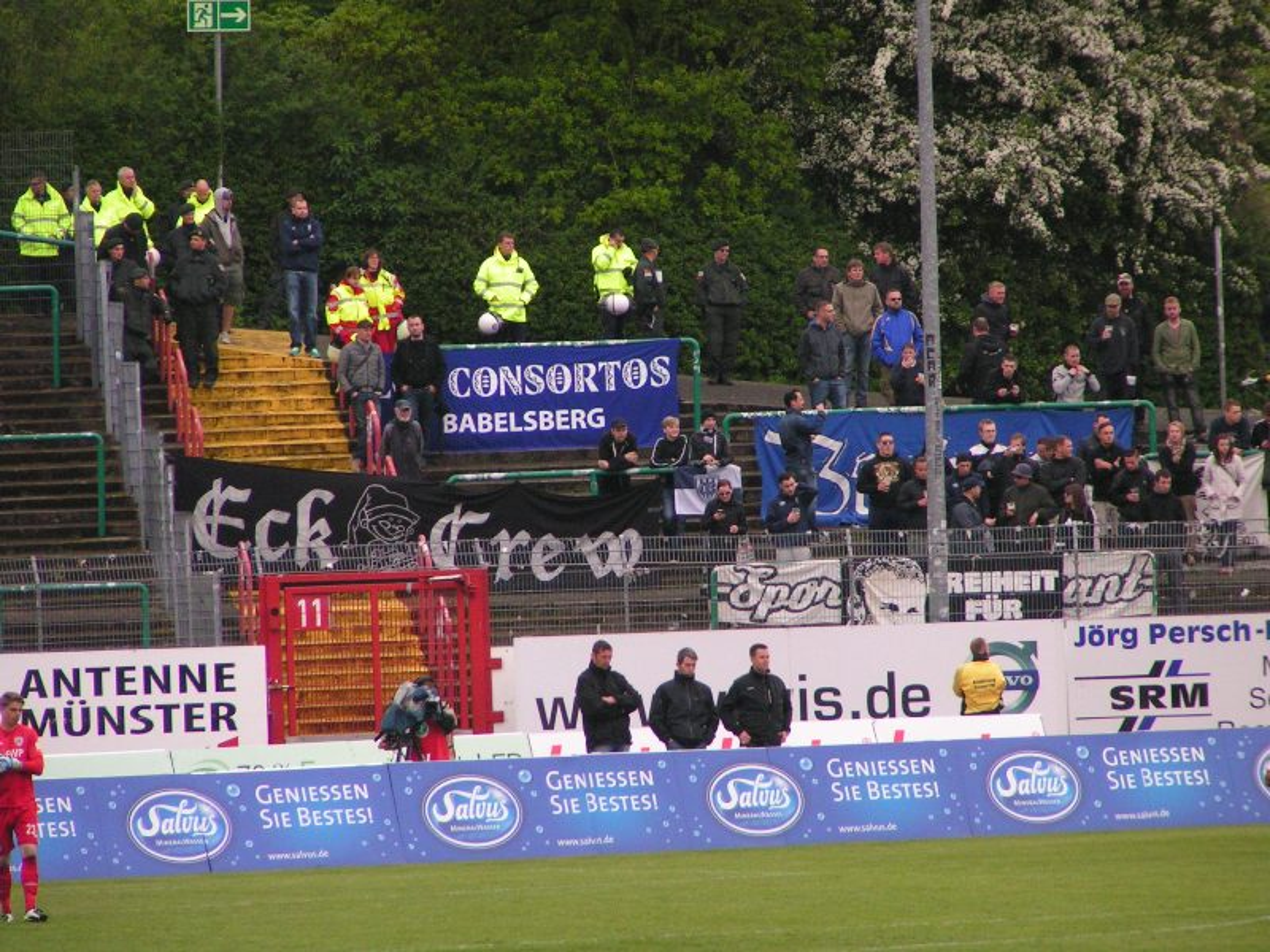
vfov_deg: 3.9
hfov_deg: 5.2
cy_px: 476
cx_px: 635
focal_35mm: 380
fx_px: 13942
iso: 200
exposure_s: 1/400
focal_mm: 58
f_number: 3.5
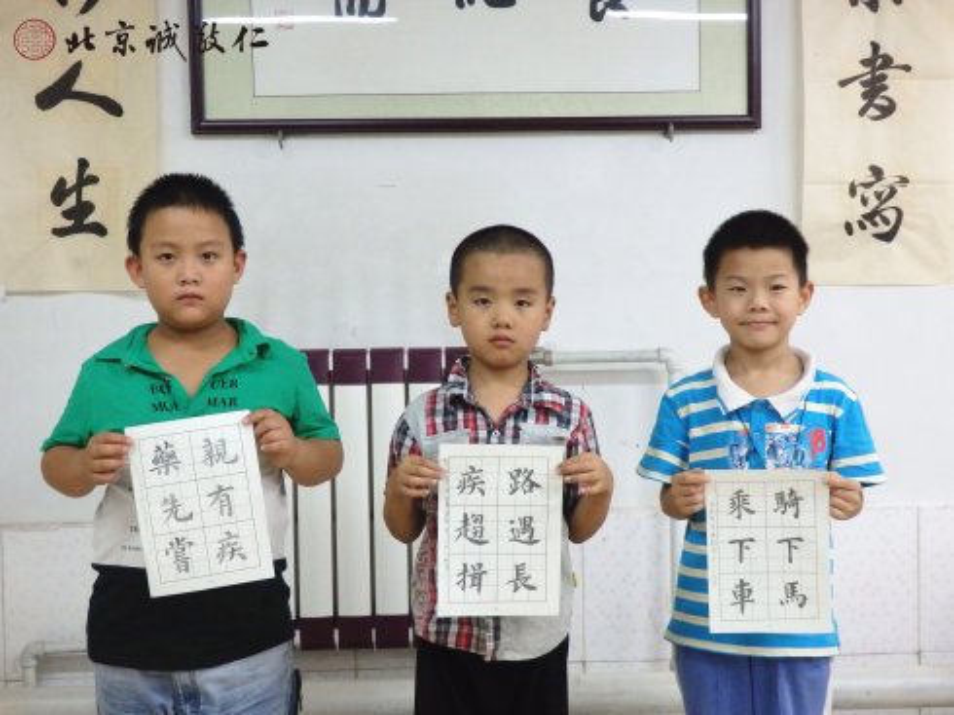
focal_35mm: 49
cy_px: 358
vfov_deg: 29.7
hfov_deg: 38.9
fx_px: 1350
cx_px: 477
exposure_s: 1/60
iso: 800
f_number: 4
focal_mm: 8.9
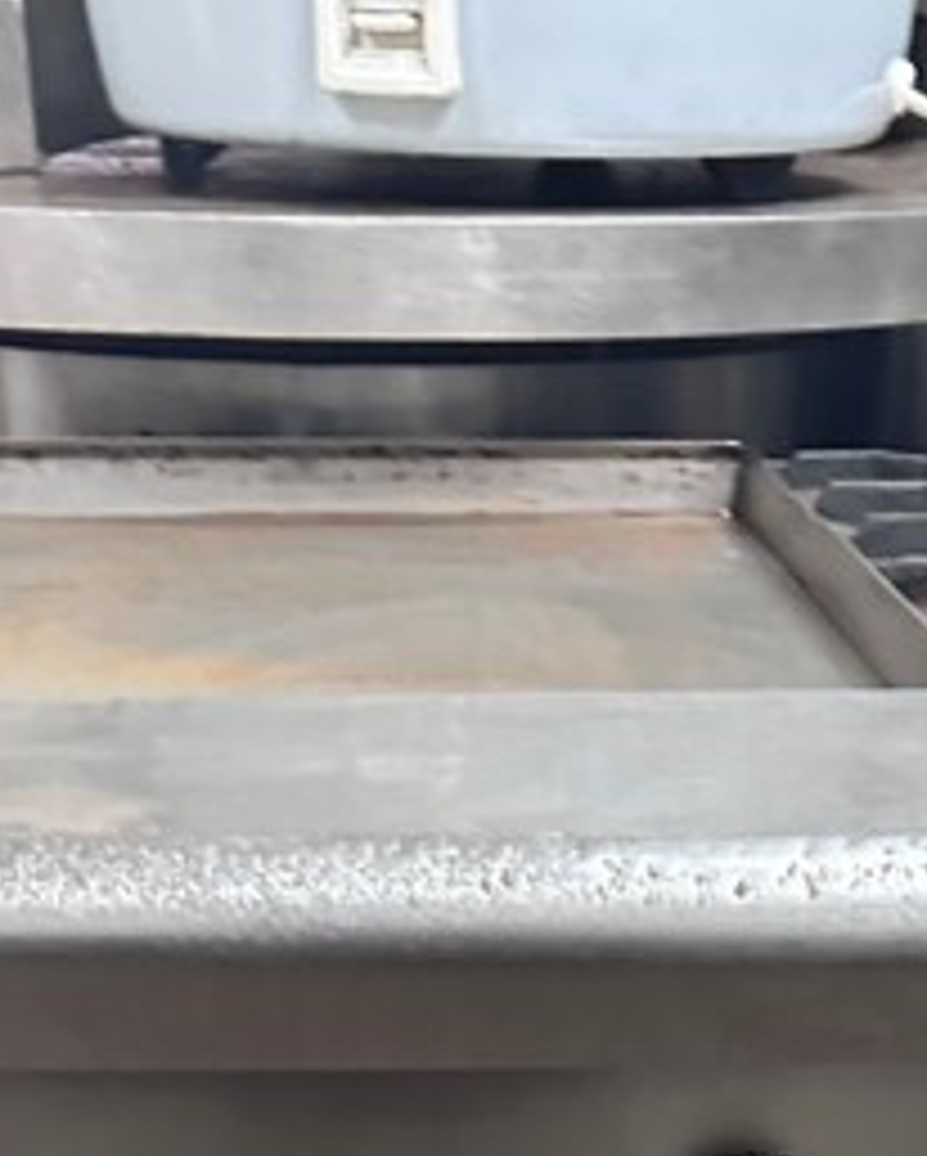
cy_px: 1756
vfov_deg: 21.4
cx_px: 684
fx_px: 2535
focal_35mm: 74
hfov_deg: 20.6
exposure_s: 1/60
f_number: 1.78
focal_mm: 6.86
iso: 640
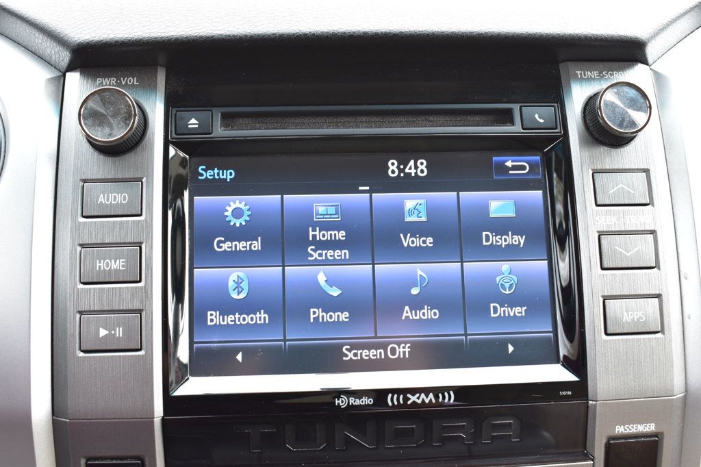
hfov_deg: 49.6
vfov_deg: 34.2
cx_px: 350
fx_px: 759
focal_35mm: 39
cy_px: 234
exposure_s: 1/40
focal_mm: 26
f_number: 7.1
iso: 400
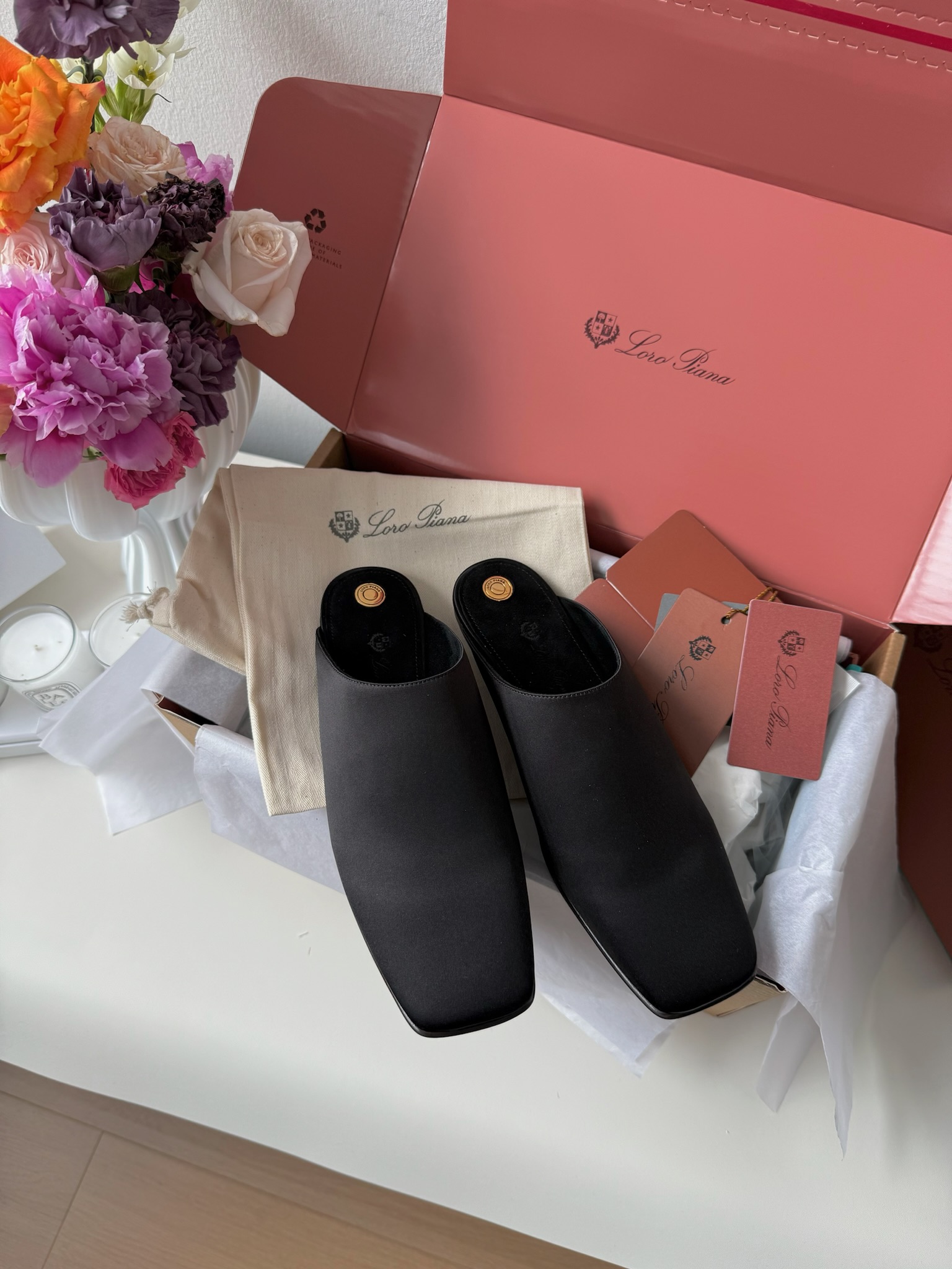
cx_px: 476
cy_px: 634
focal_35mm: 24
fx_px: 880
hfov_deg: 56.8
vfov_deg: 71.6
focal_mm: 6.76
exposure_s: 1/121
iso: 80
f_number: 1.78
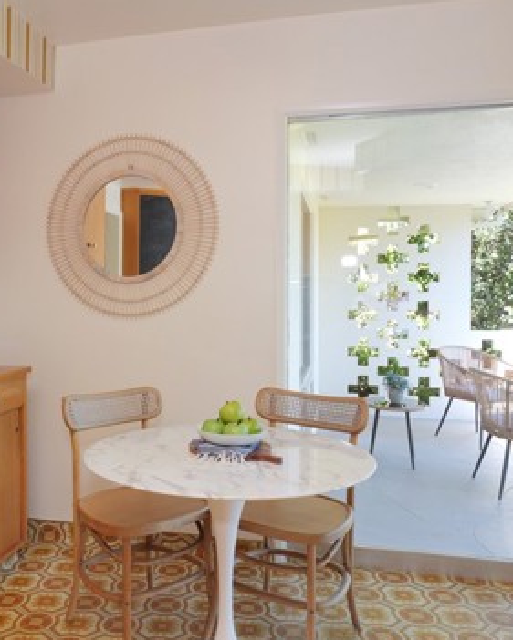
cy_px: 303
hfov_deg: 44.2
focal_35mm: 32
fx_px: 607
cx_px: 124
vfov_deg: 55.6
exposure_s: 1/160
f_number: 8
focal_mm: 9
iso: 1600
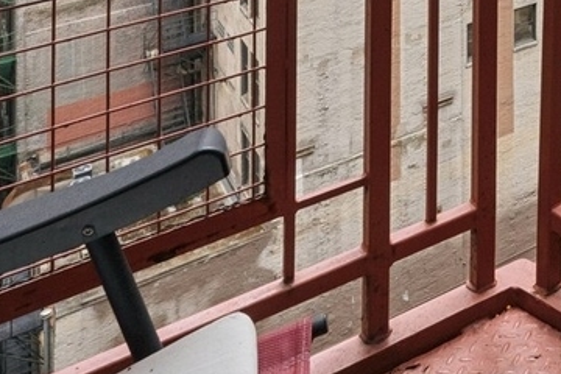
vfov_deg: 15.4
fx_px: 982
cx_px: 823
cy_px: -446
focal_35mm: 63
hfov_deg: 25.0
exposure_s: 1/30
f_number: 9.5
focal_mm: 14
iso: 400
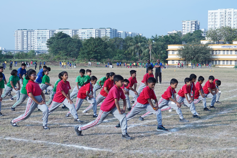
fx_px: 402
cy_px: 79
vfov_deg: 22.3
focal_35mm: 61
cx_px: 118
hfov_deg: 32.9
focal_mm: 41
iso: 250
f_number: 5
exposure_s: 1/1000
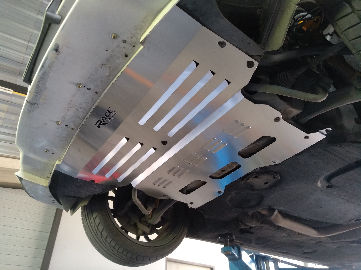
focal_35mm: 22
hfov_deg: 76.4
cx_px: 180
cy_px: 135
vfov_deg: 61.1
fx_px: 229
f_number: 2.2
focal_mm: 3.81
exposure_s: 1/33
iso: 500
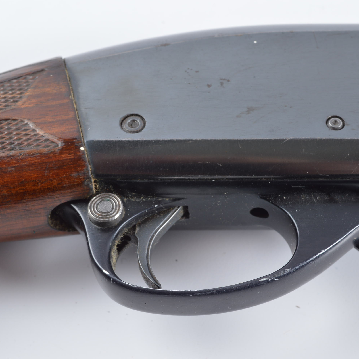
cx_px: 205
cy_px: 180
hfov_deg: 25.5
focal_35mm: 68
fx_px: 794
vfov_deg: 25.5
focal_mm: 35
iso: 100
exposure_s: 1/125
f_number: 10
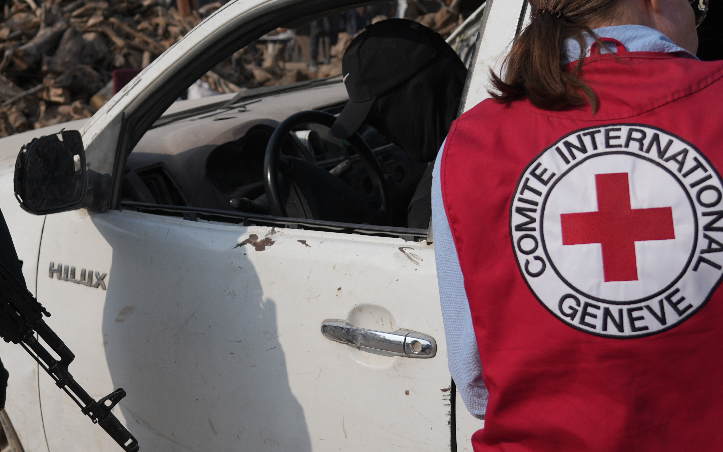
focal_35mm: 58
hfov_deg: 34.8
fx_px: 1143
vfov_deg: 21.9
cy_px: 62
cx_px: 241
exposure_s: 1/2500
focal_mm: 24
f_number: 4
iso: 100
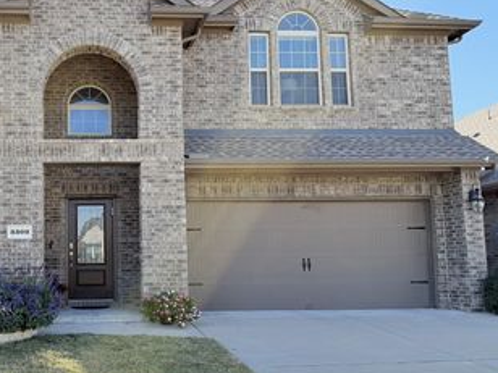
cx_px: 116
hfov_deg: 45.9
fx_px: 561
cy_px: 199
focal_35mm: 39
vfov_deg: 36.8
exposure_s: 1/2232
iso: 100
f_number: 1.78
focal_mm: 6.76
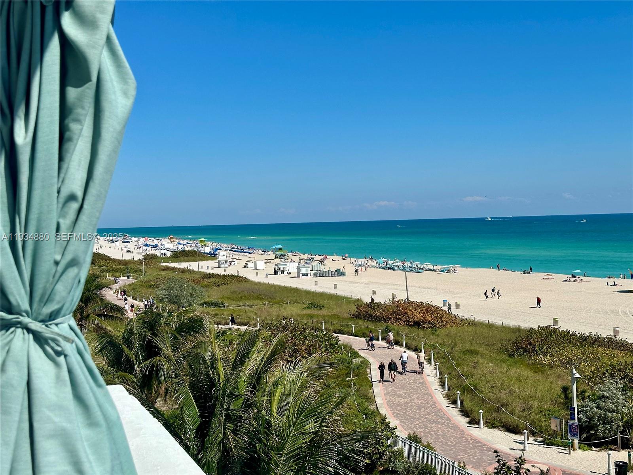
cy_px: 238
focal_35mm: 48
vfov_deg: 30.3
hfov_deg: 39.7
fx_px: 878
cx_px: 316
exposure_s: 1/7634
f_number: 1.78
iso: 64
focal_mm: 6.86
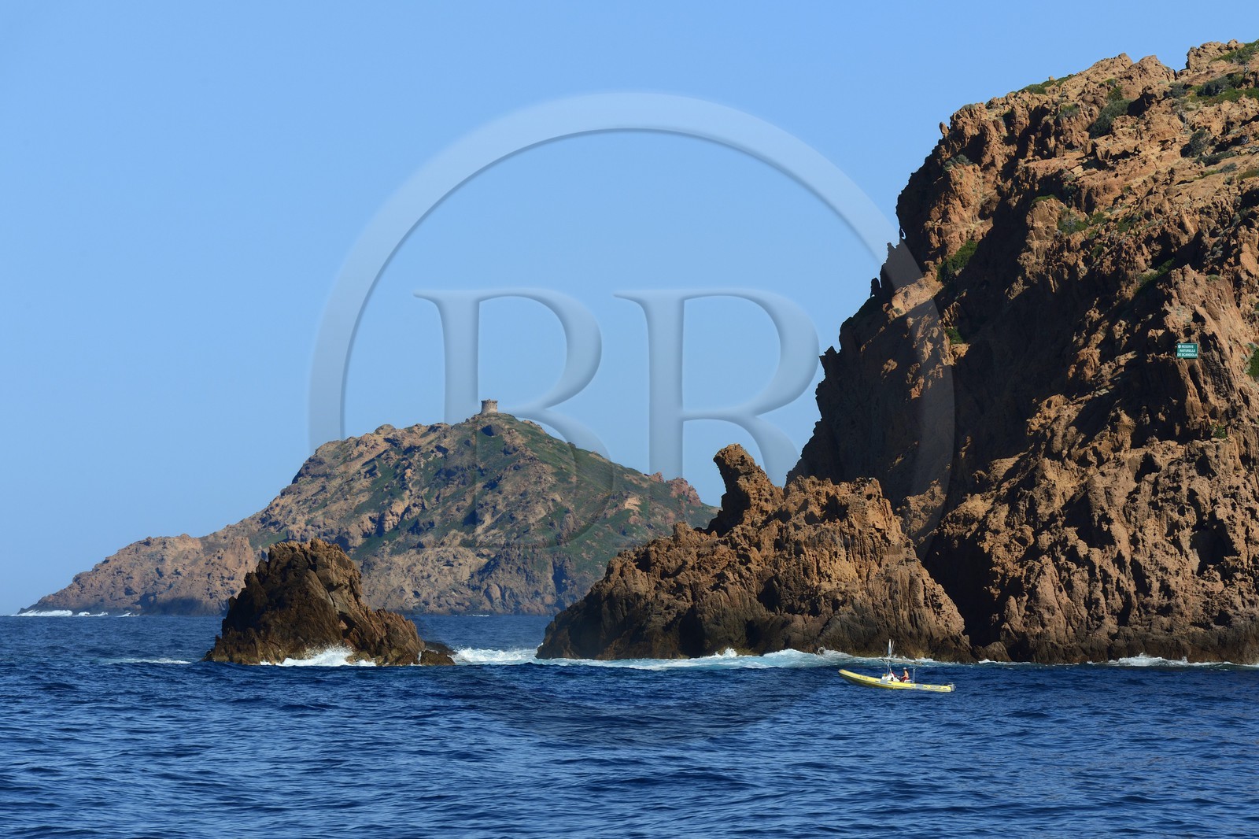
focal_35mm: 200
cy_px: 420
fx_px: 6993
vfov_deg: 6.9
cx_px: 630
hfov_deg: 10.3
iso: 400
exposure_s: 1/640
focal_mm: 200
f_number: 14
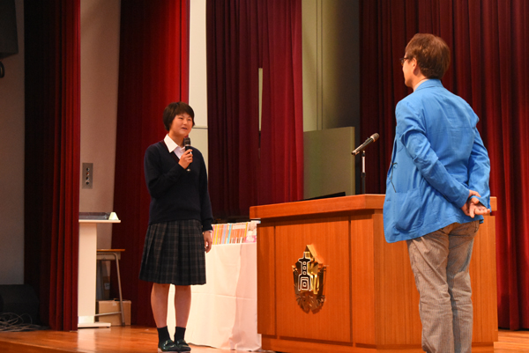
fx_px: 1323
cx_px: 264
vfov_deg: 15.2
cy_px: 176
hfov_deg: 22.6
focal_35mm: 90
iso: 6400
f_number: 6.3
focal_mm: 60
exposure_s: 1/125
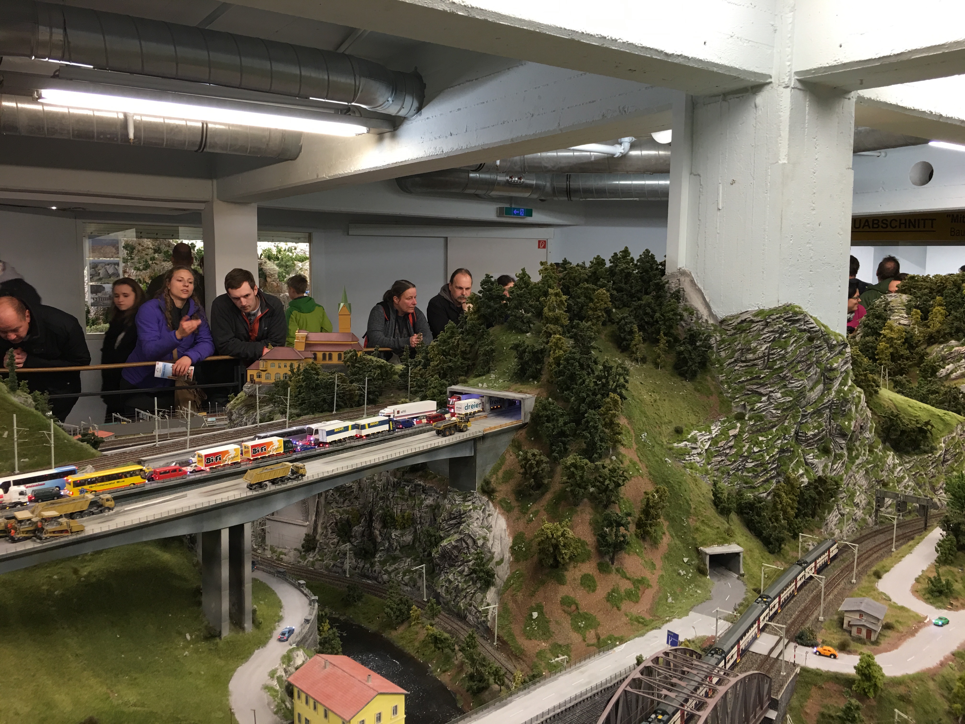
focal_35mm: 29
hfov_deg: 61.7
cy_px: 362
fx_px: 808
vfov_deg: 48.2
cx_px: 482
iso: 40
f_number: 2.2
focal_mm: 4.15
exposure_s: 1/17
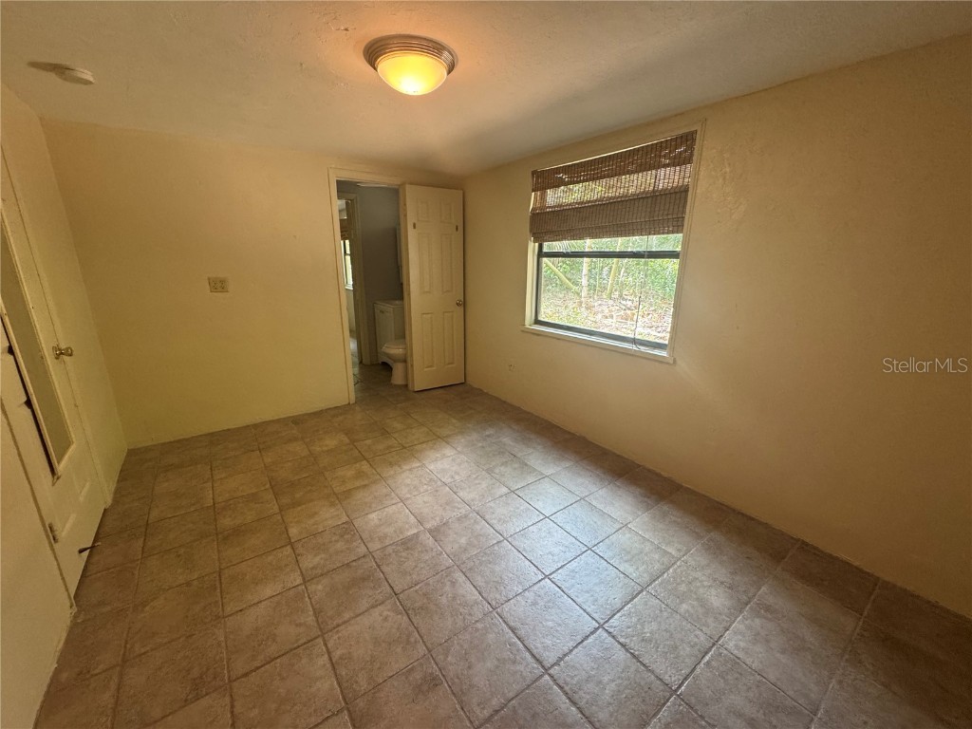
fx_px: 393
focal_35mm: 14
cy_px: 364
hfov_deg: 102.1
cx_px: 486
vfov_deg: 85.7
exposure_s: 1/60
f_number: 2.2
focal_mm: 2.22
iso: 250
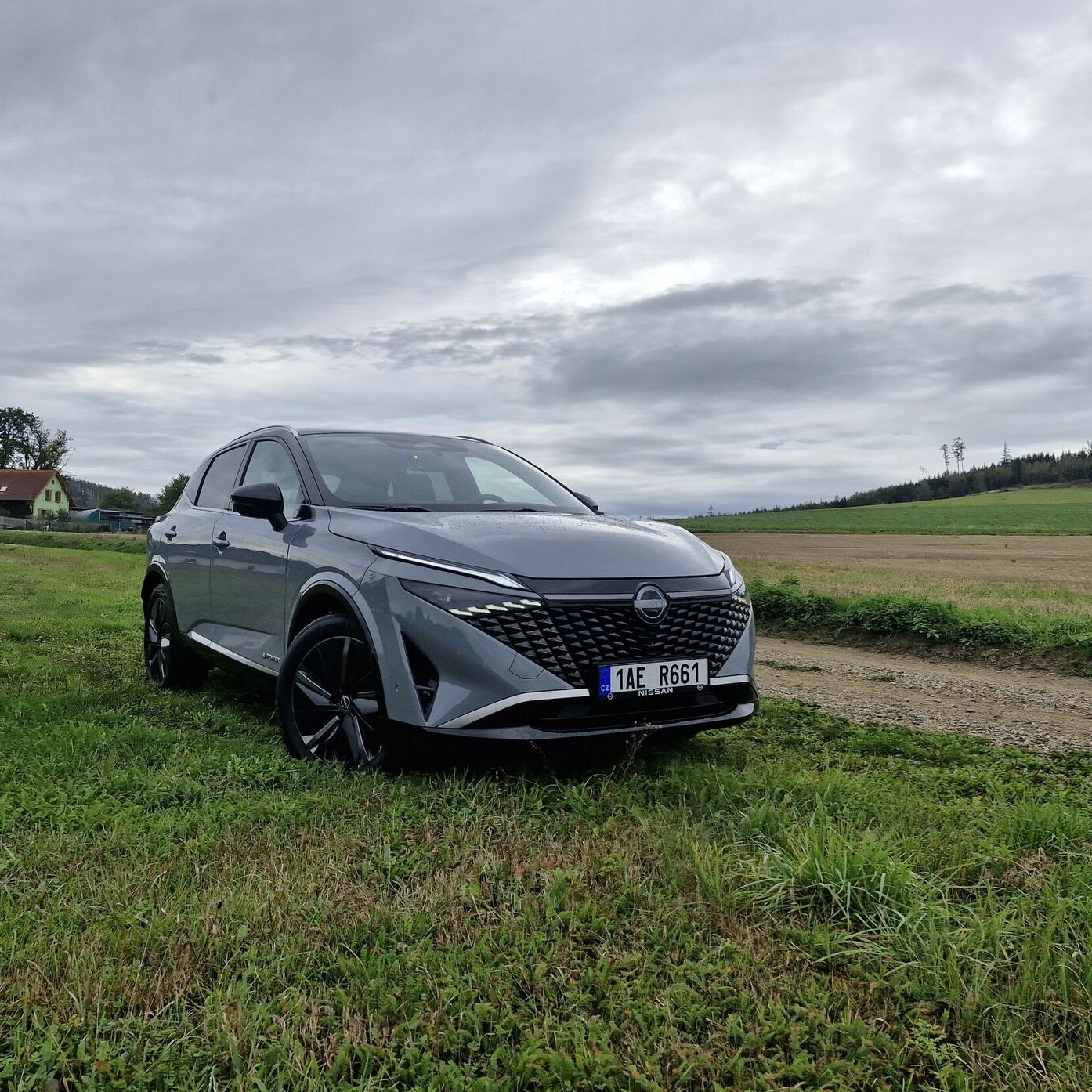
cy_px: 532
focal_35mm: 28
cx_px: 492
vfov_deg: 57.3
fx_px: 999
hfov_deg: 57.2
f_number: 1.8
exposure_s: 1/2192
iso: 50
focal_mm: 5.54
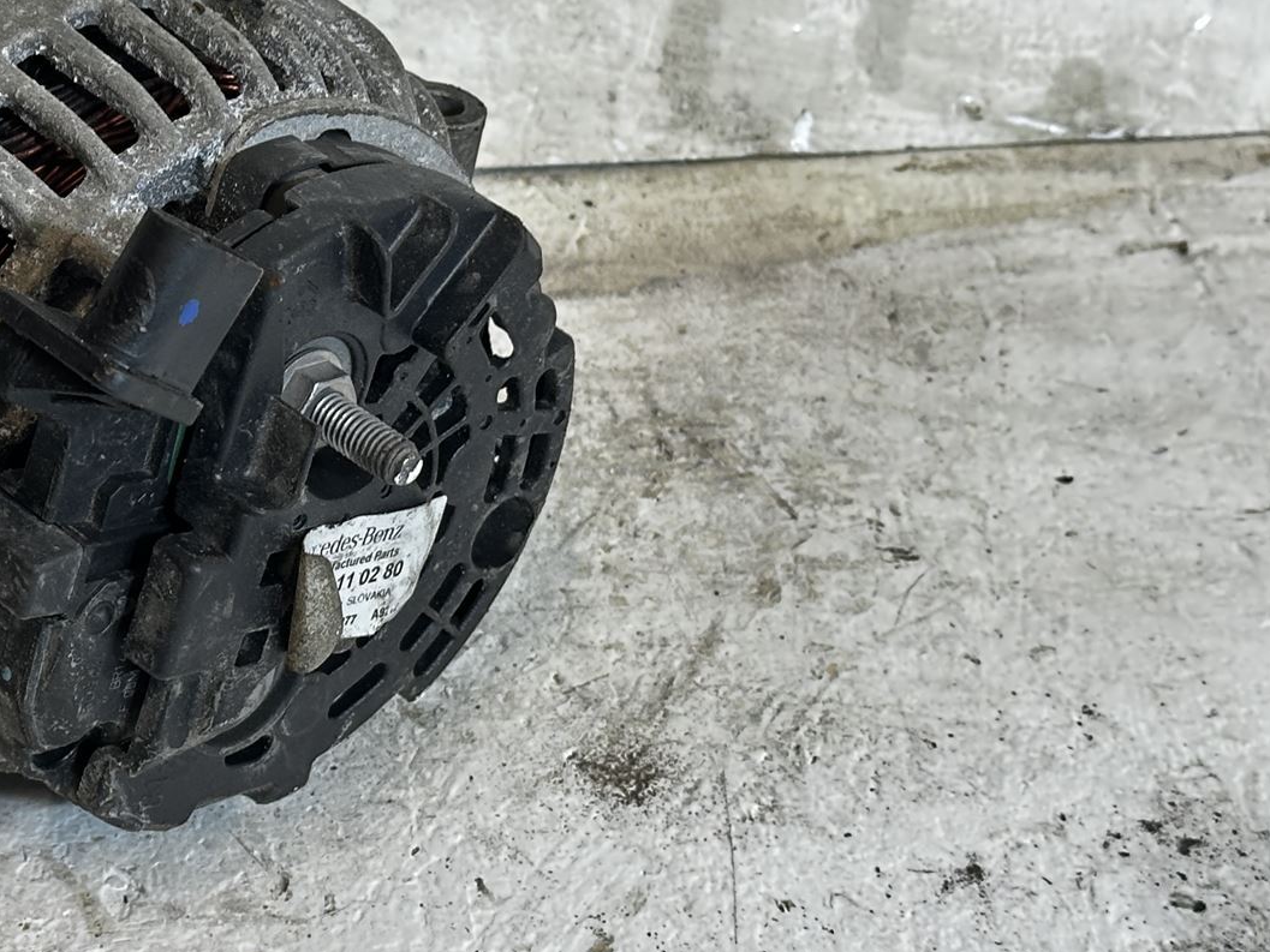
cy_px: 324
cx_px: 130
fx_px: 3412
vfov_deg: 15.9
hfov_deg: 20.7
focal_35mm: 93
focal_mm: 6.86
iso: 160
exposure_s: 1/50
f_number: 1.78
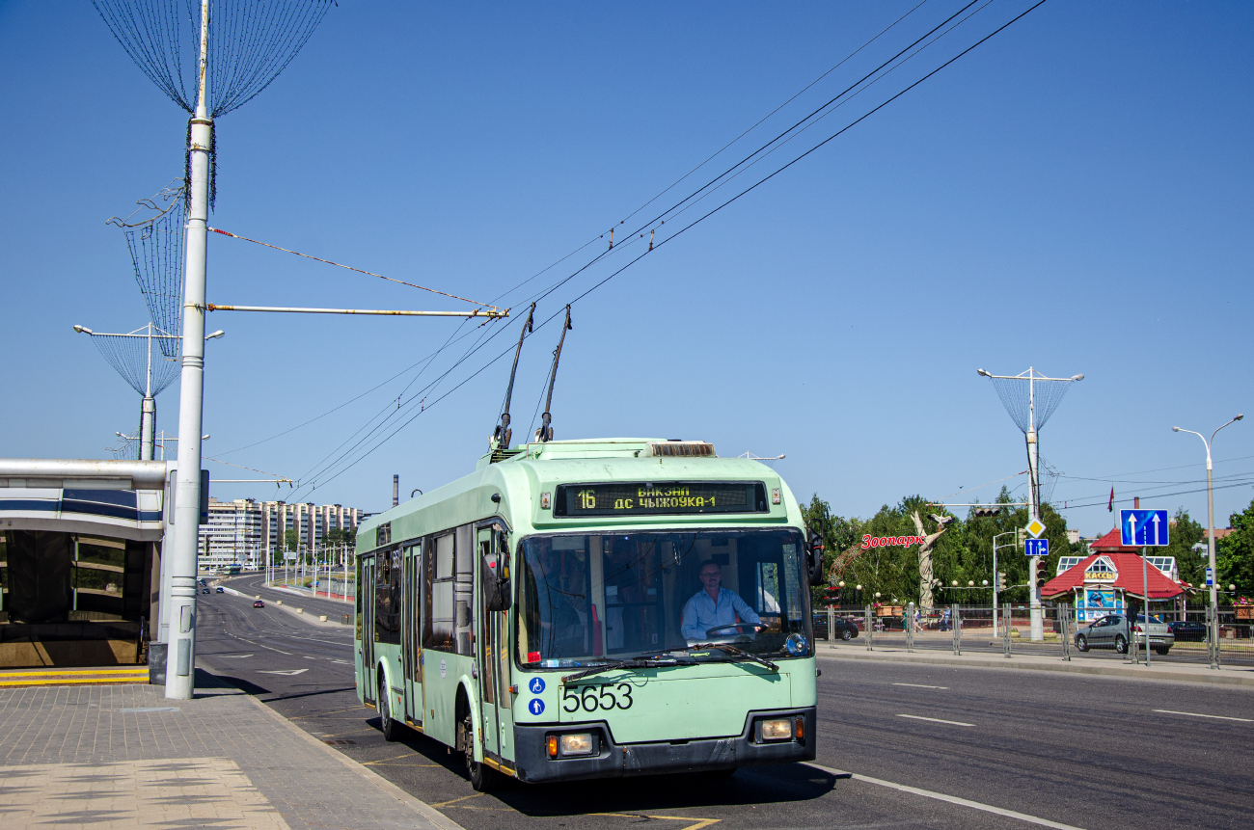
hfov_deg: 41.2
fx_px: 1669
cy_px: 415
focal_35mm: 48
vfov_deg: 28.0
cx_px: 627
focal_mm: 32
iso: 100
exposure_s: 1/1000
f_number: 5
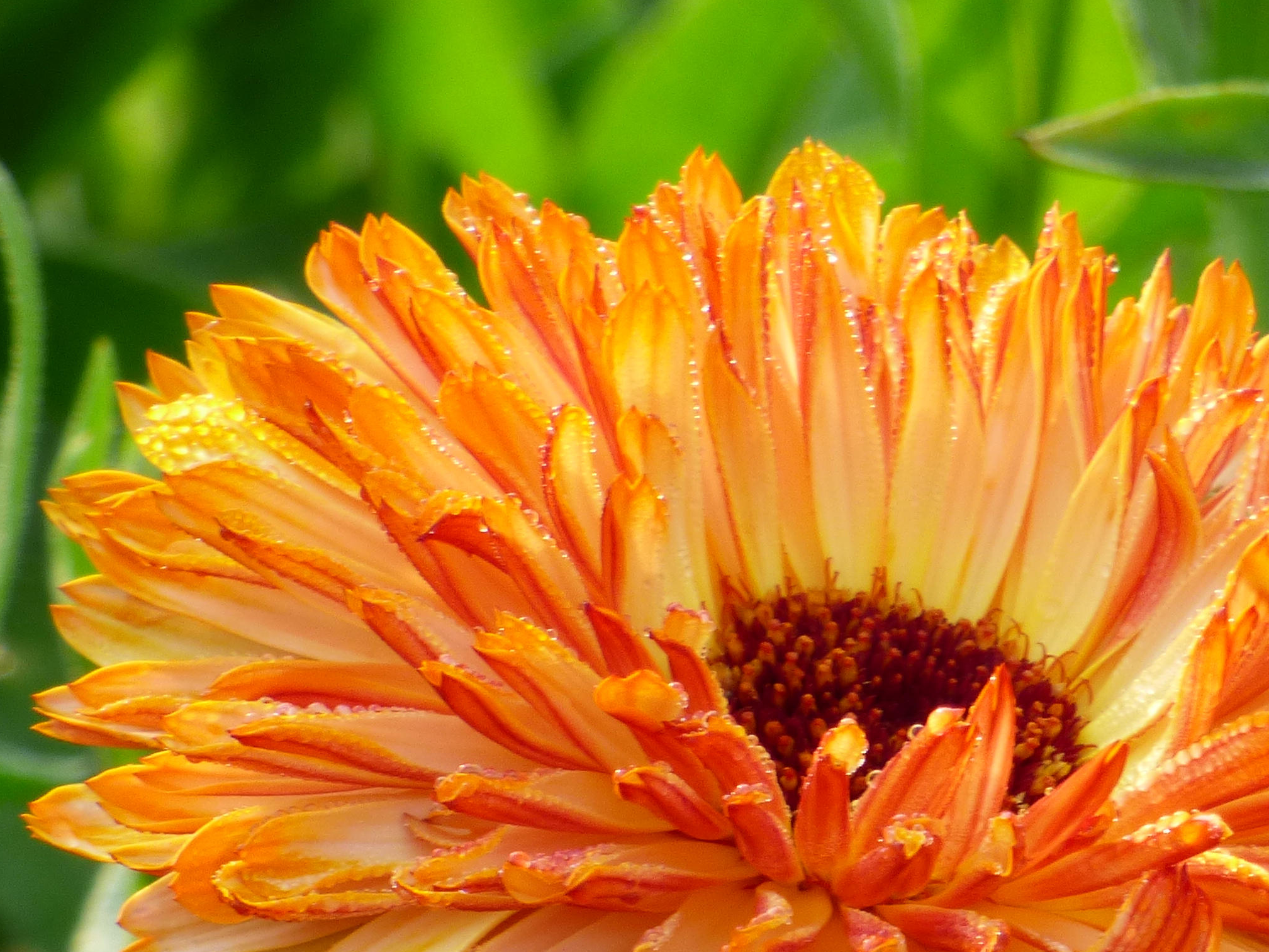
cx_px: 1025
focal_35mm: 731
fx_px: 26800
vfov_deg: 2.0
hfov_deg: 2.7
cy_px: 834
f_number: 5.5
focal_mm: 52.16
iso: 100
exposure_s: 1/160
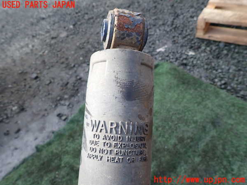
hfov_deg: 69.4
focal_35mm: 25
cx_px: 124
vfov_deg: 54.9
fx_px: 178
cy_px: 92
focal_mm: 4.5
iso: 100
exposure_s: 1/250
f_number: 2.8
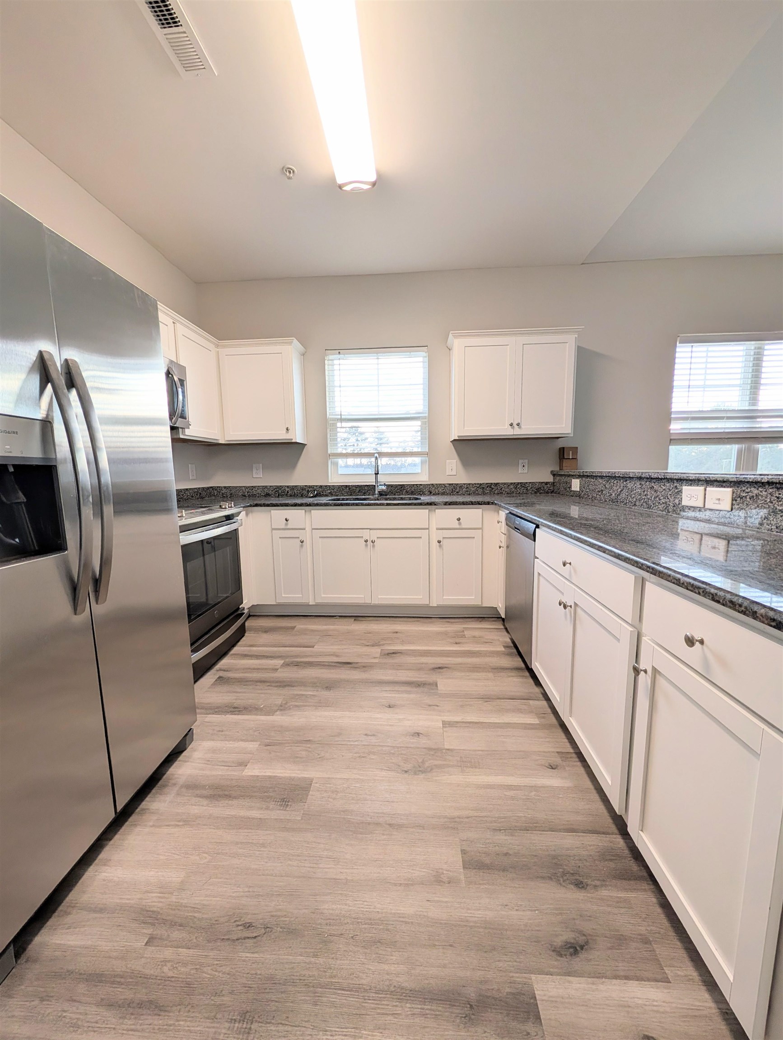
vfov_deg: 110.5
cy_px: 520
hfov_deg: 94.6
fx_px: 361
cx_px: 392
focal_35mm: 12
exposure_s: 1/198
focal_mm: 2.02
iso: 95
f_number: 1.7
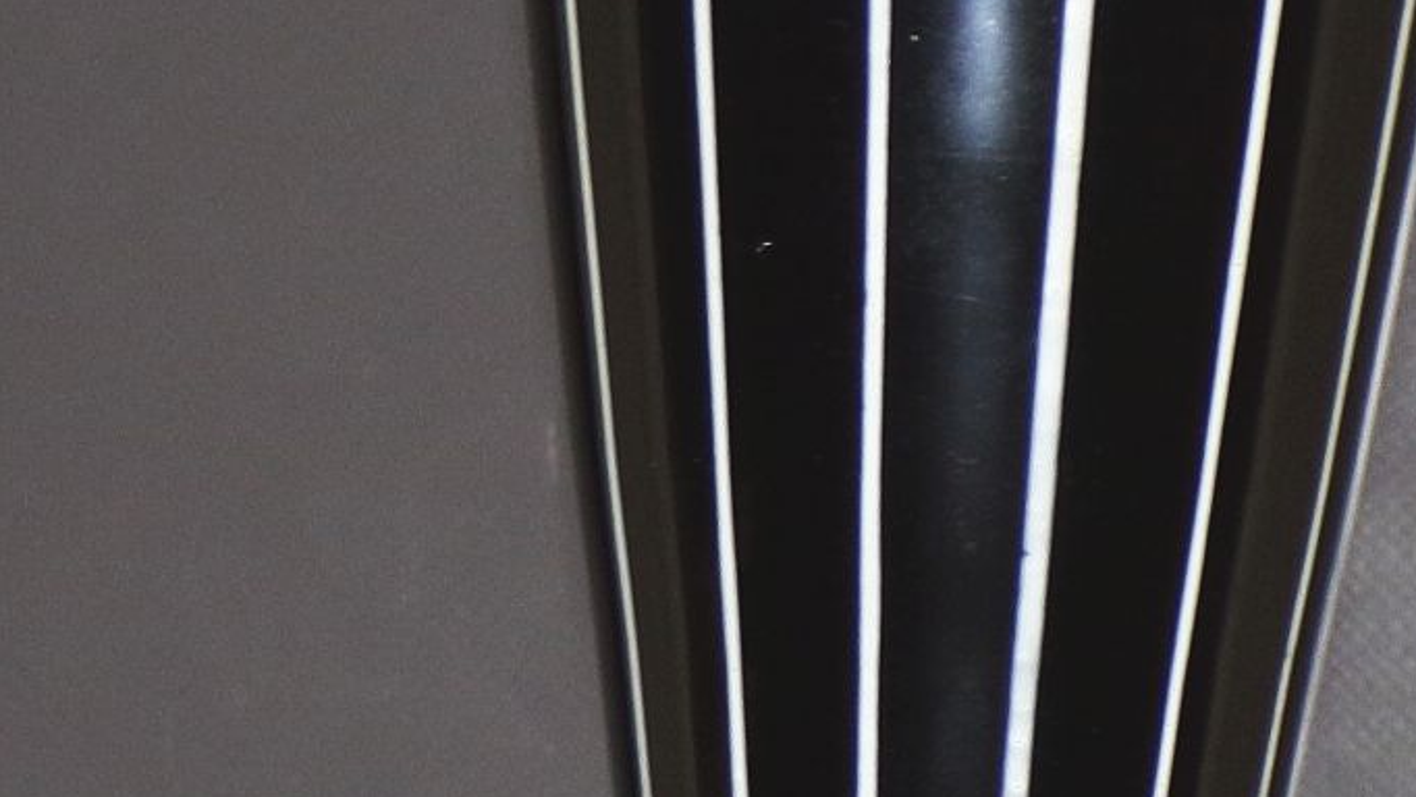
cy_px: 691
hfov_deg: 10.5
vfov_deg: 5.9
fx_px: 7736
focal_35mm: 206
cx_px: 810
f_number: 3.7
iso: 80
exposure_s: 1/45
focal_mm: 10.1
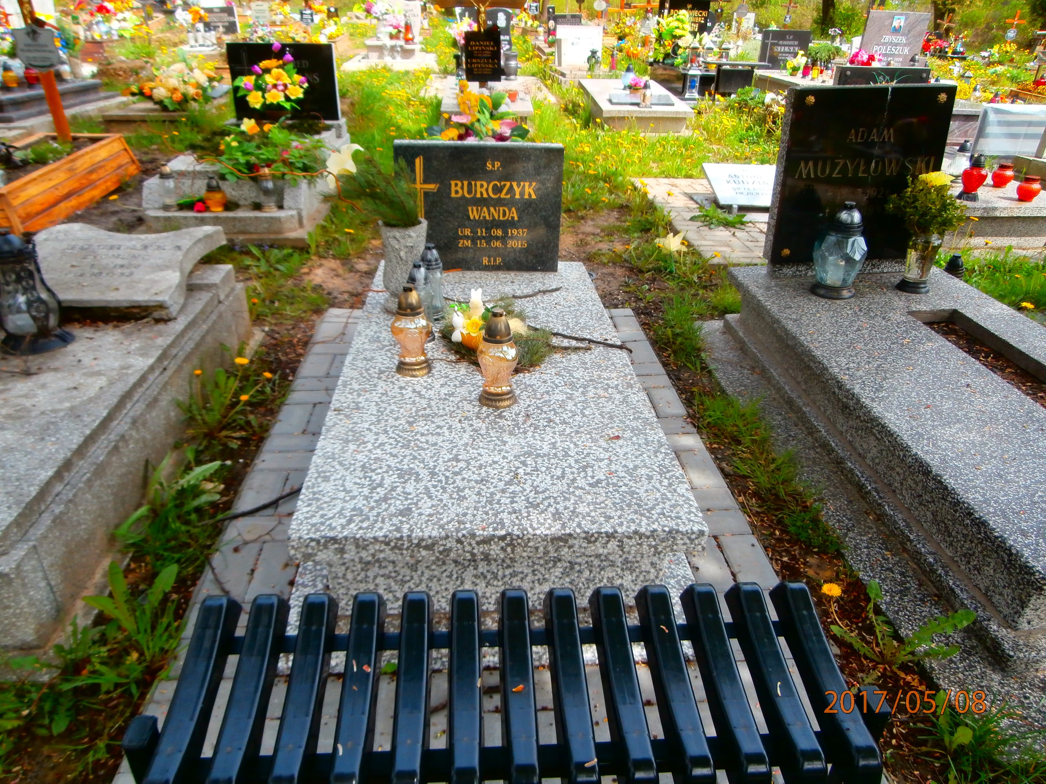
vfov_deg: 56.8
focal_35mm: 24
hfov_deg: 71.6
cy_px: 392
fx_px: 725
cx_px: 523
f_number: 3
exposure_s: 1/400
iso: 100
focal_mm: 4.2
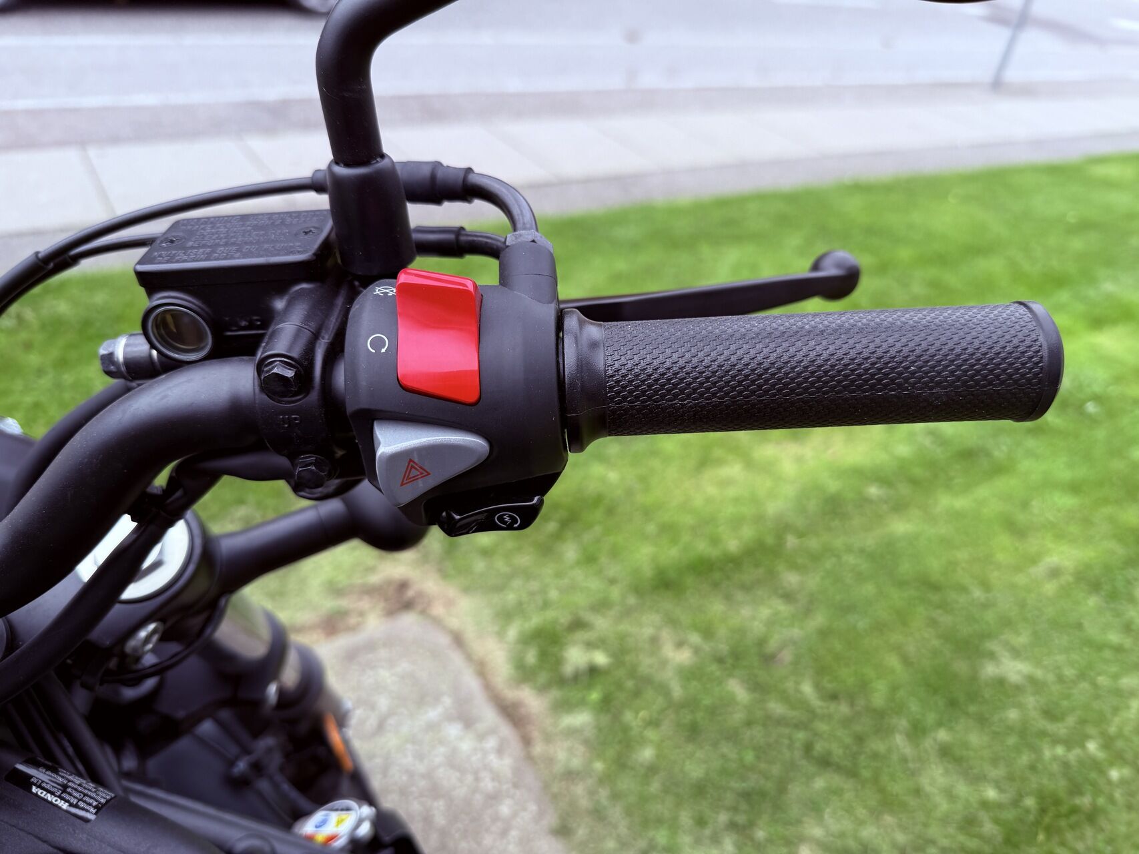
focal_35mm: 24
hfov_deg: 71.6
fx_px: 790
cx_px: 570
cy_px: 427
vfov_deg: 56.8
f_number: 1.78
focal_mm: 6.76
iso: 80
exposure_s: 1/368
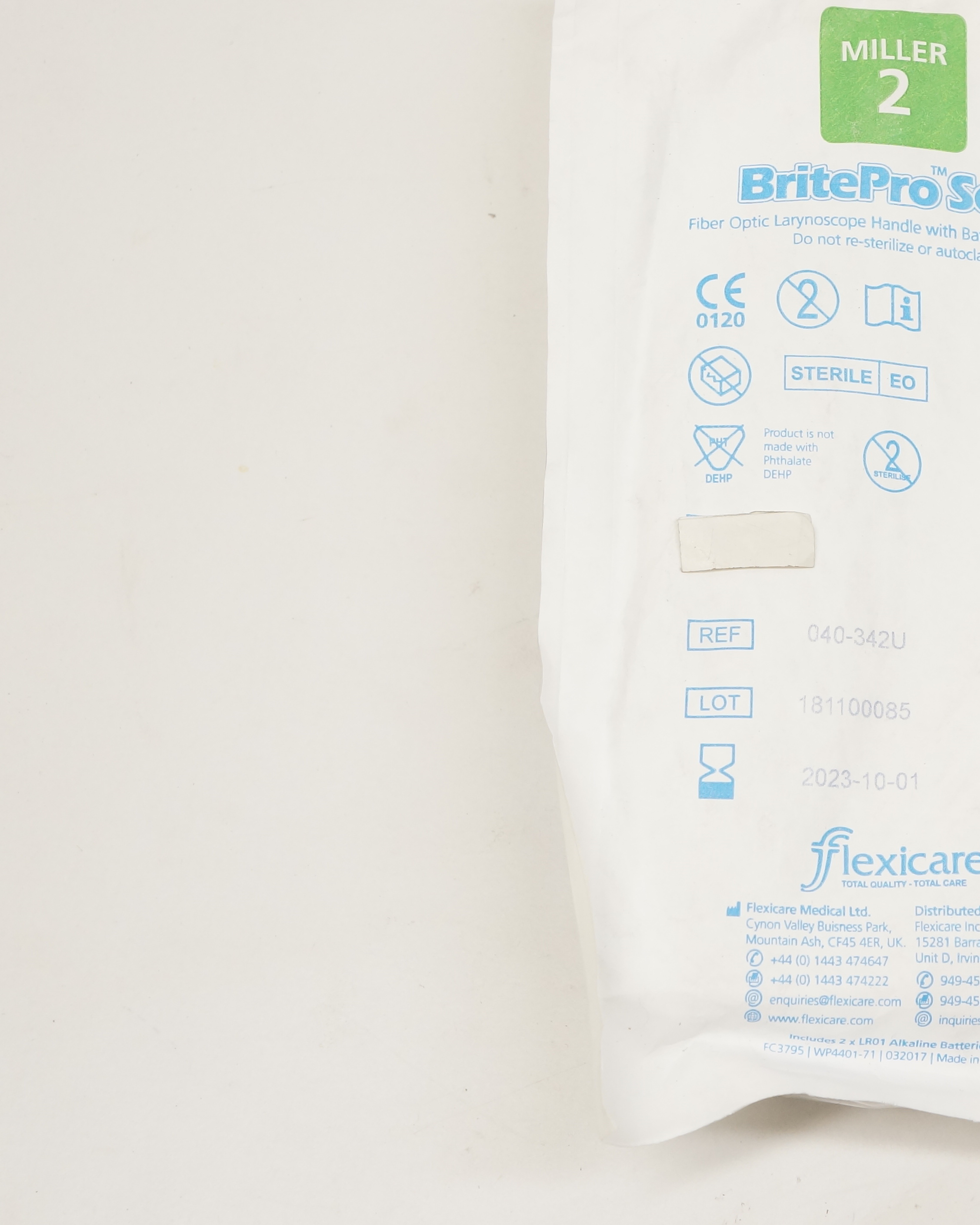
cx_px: 918
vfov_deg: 22.3
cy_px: 535
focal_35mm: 86
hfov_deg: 17.6
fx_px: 3111
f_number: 7.1
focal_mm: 35
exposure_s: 1/125
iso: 800
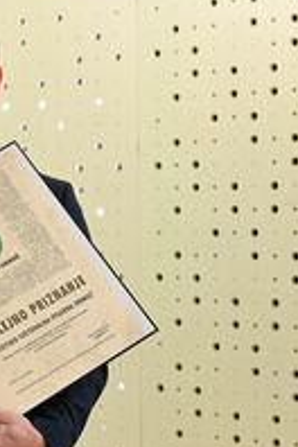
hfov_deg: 10.4
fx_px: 1577
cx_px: -144
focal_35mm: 127
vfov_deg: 16.1
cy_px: 273
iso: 3200
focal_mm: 56
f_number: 4
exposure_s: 1/100
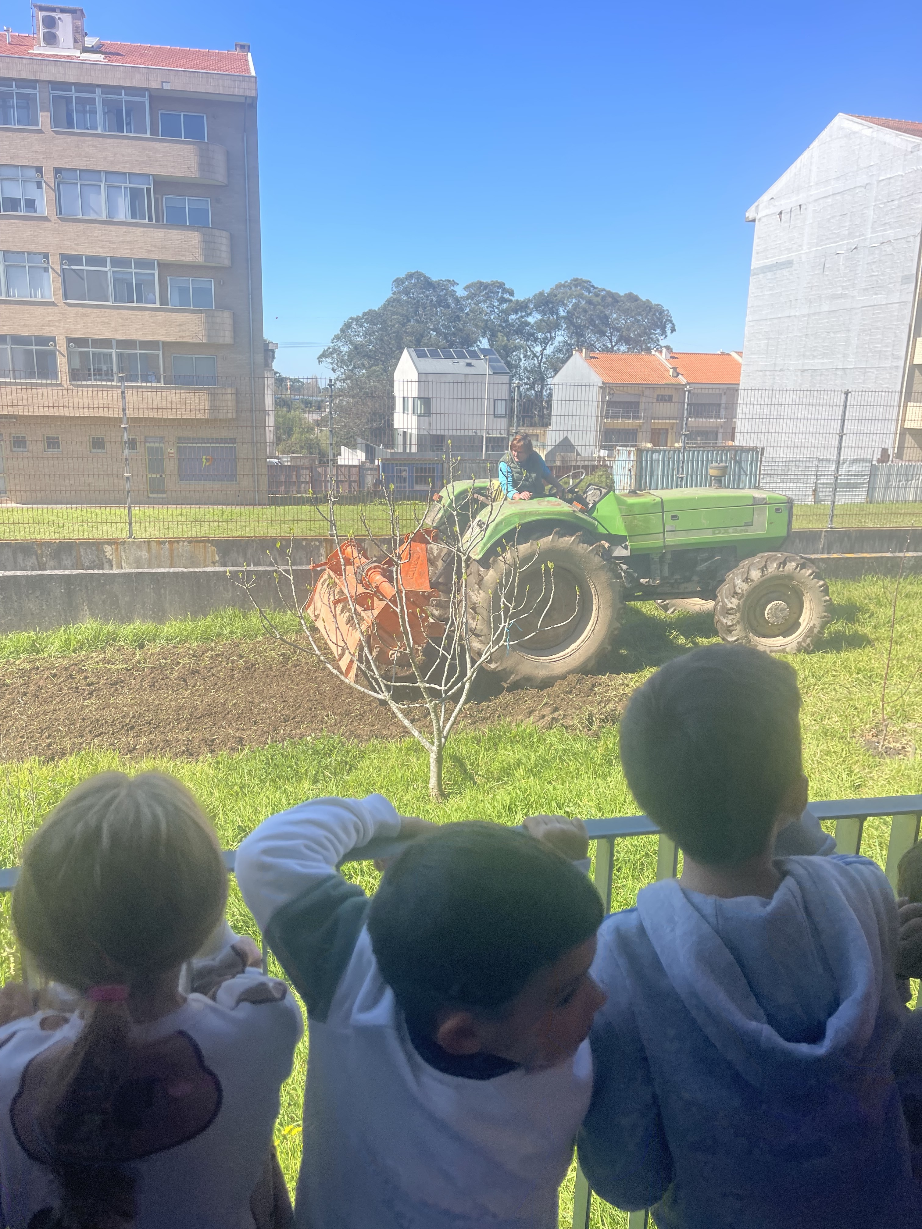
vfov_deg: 69.4
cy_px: 614
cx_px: 461
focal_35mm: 25
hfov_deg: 54.9
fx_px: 888
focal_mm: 5.1
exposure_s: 1/1821
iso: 32
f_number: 1.6
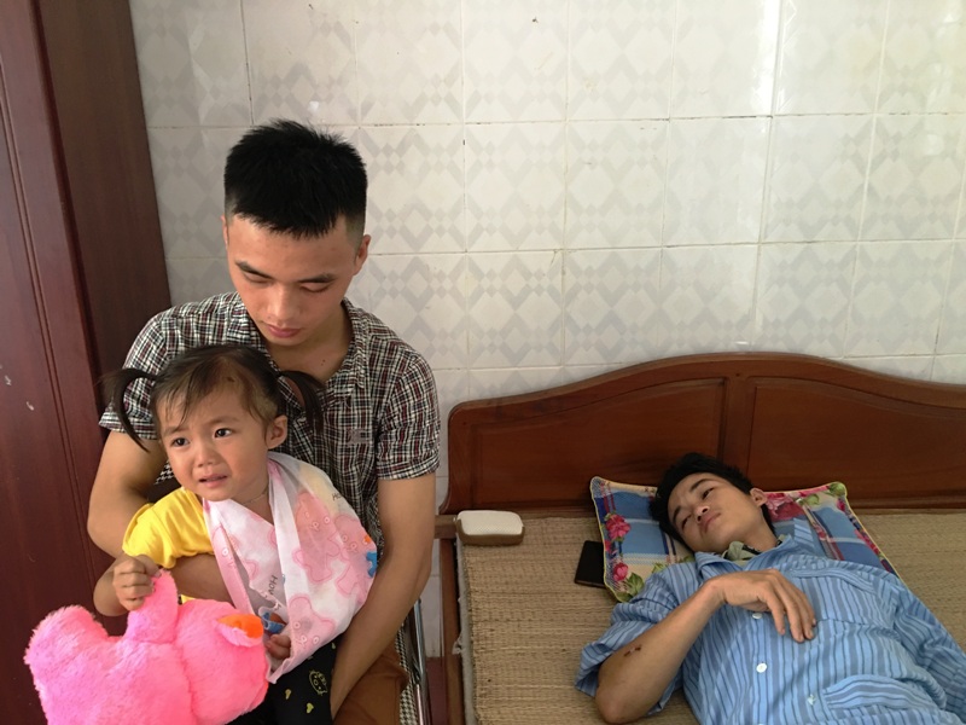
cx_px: 483
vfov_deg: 48.2
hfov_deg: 61.7
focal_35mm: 29
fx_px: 809
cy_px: 362
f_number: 2.2
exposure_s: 1/10
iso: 100
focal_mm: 4.15
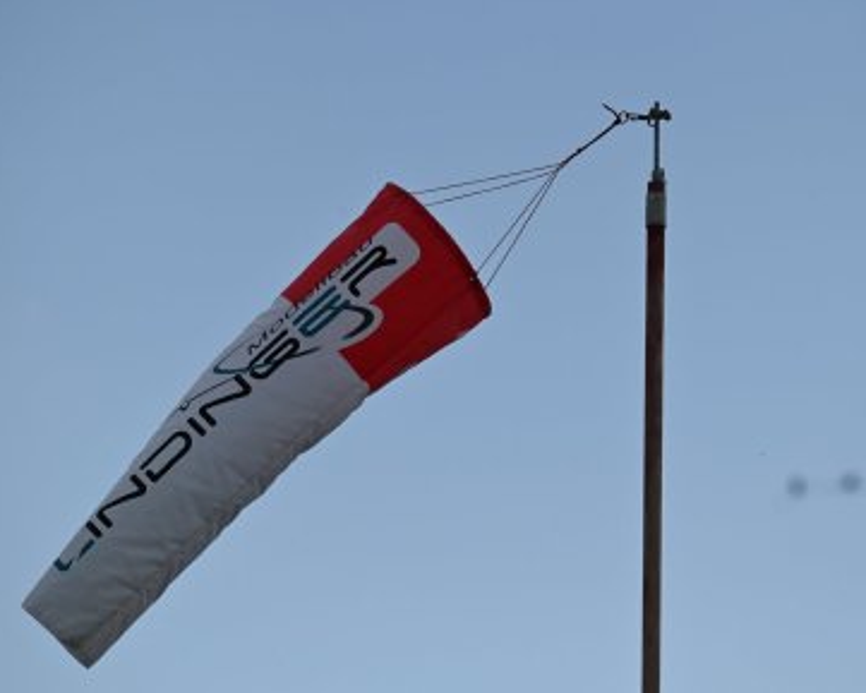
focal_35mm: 414
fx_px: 10614
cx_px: 503
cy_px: 297
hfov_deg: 4.7
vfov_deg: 3.7
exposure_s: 1/4000
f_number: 8
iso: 500
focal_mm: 320
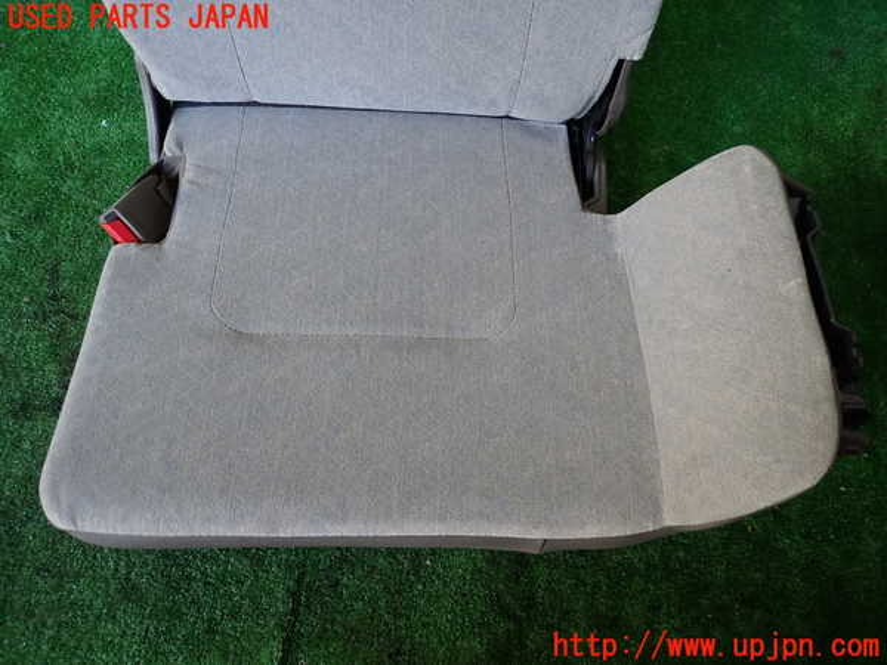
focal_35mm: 25
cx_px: 444
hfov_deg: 69.4
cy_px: 332
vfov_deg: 54.9
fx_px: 641
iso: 200
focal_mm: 4.5
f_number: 2
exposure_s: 1/80
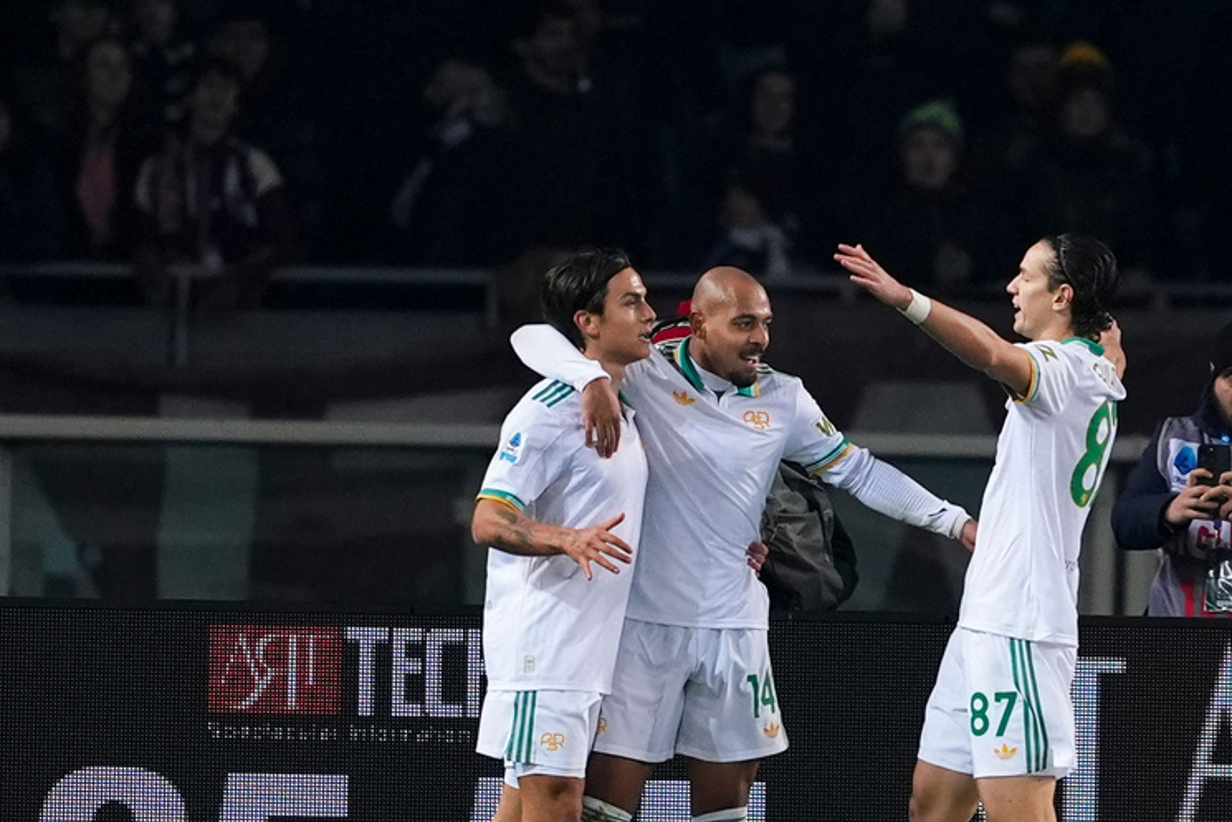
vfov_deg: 2.5
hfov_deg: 3.7
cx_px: 784
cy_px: 557
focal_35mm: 550
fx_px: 18825
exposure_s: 1/1250
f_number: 2.8
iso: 1600
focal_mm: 400
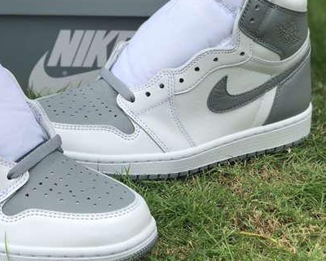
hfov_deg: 18.5
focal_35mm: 103
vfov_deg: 14.9
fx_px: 994
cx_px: 64
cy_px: 86
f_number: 2.8
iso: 20
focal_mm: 6.6
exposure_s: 1/349
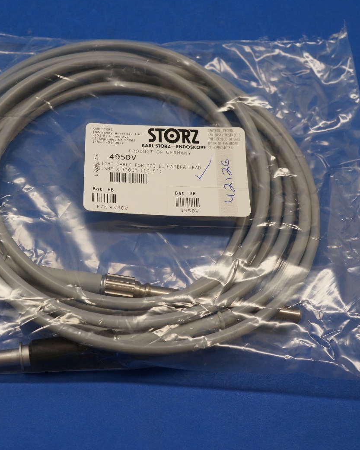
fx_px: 662
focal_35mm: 50
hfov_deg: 30.2
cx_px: 114
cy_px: 224
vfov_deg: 37.5
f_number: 5.6
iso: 400
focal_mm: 23
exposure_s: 1/125
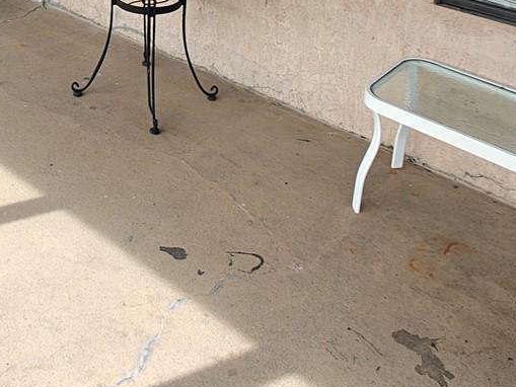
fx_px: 656
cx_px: 154
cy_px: -94
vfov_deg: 28.1
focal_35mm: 44
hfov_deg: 42.1
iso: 64
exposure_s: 1/201
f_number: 2.2
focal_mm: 2.62
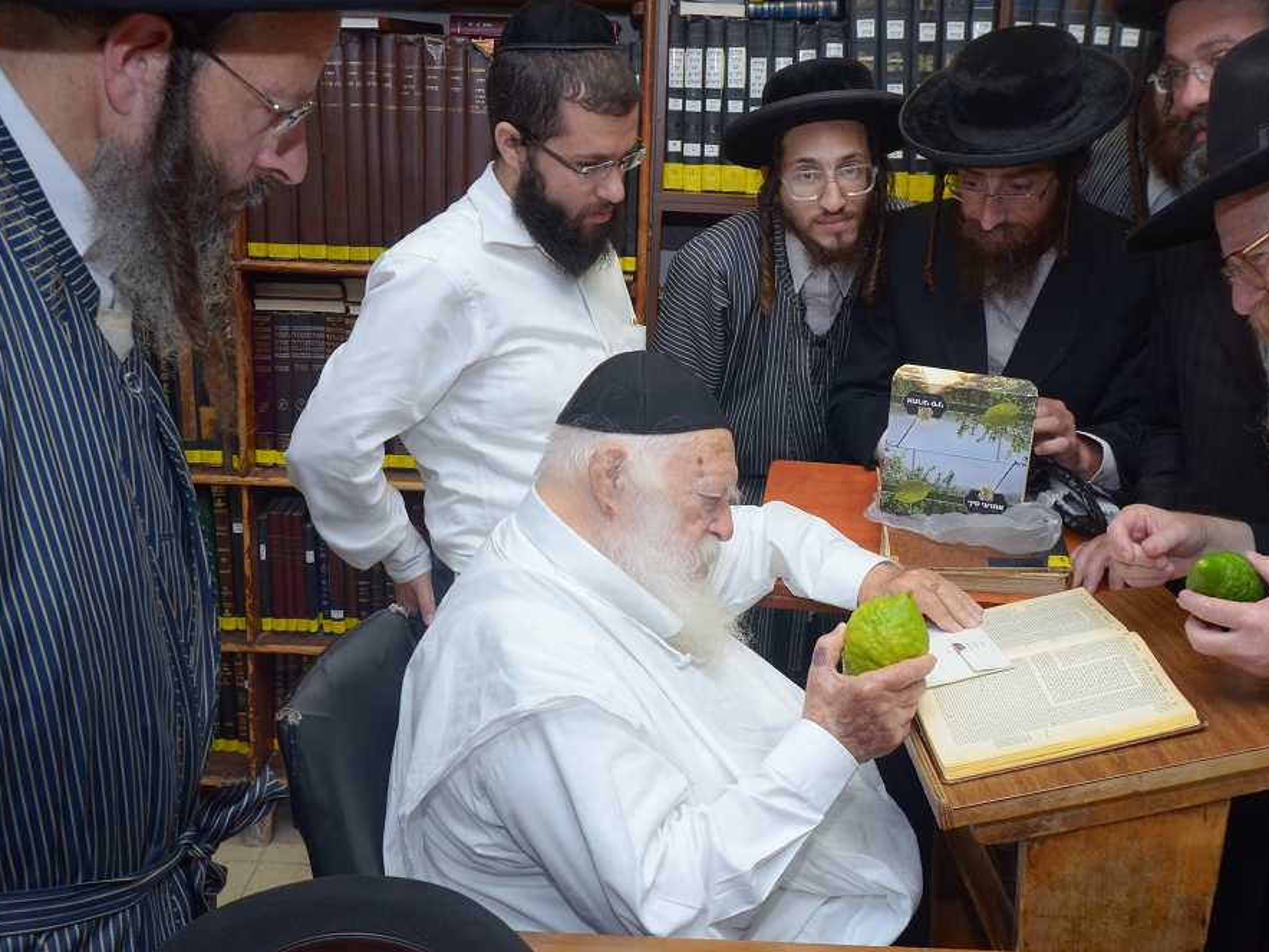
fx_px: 1466
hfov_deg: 46.7
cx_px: 692
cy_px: 485
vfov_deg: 36.0
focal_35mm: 40
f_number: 8
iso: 800
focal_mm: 24
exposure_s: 1/160
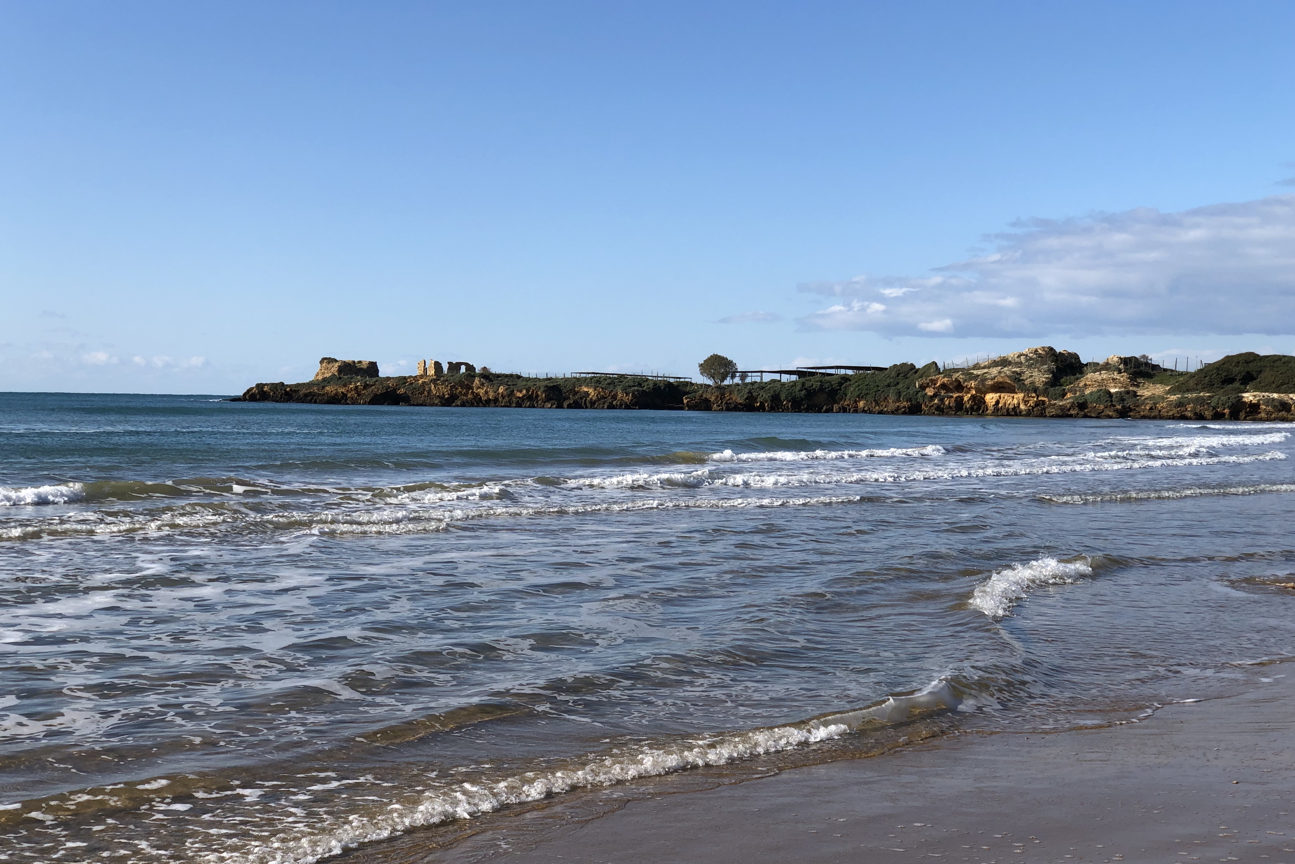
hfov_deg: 36.2
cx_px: 655
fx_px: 1978
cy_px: 453
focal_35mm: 55
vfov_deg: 24.6
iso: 16
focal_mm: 6
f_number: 2.4
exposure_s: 1/1453
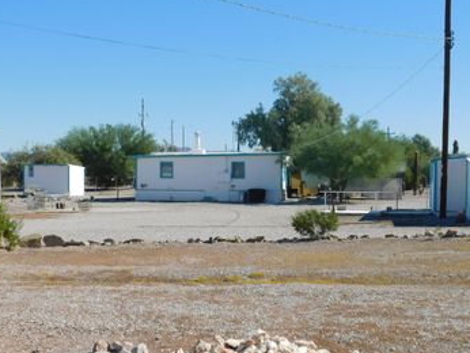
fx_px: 707
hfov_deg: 36.5
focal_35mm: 52
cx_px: 299
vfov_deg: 27.9
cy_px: 226
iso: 125
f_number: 7
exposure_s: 1/400
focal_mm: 6.3
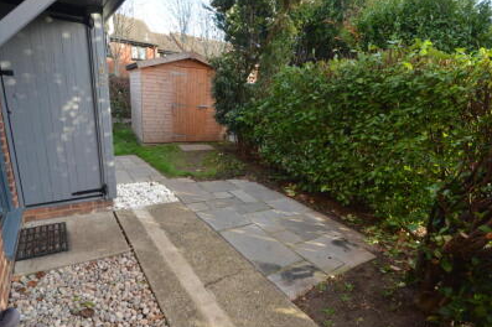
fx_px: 246
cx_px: 233
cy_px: 170
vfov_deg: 67.3
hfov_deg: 90.0
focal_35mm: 18
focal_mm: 10
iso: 400
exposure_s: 1/125
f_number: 5.6
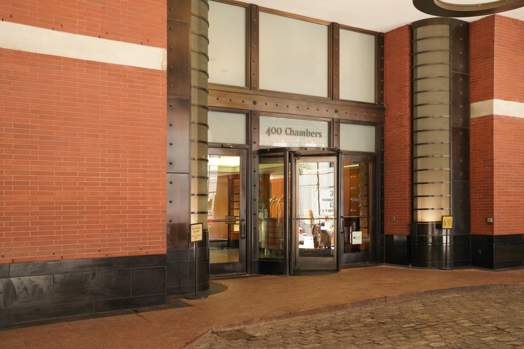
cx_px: 262
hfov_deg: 53.1
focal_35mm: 36
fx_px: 524
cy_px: 174
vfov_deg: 36.9
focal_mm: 36
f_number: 10
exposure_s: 1/100
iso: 8000
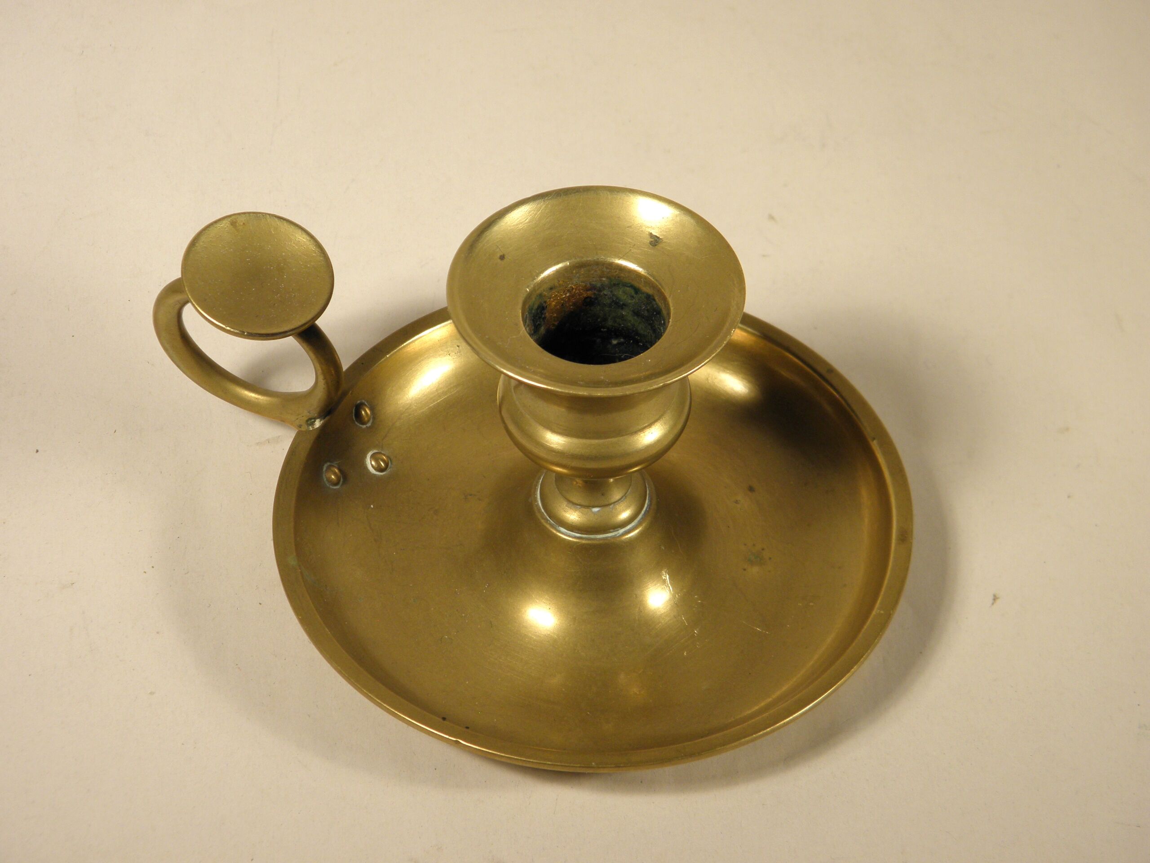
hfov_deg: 24.4
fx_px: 2658
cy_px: 432
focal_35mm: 80
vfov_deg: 18.4
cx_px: 575
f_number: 4.4
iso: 100
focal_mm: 14.3
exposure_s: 1/50
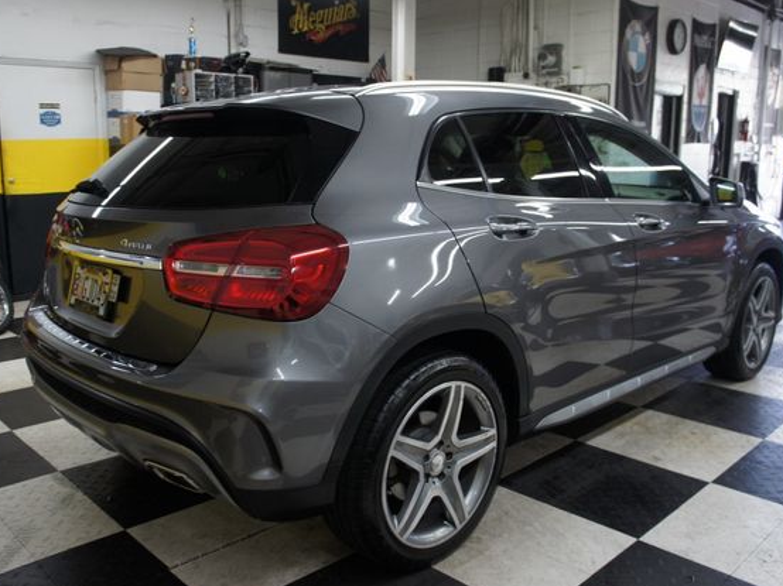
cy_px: 298
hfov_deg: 59.9
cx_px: 363
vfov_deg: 46.8
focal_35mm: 30
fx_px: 678
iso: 200
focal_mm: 18
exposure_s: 1/30
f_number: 3.5
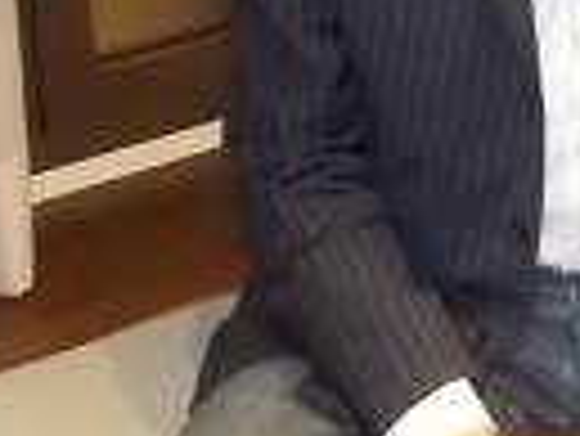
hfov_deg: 19.1
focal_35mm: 101
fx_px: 1694
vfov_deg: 14.0
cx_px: 522
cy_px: -164
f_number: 3.3
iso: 800
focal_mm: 4.1
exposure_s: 1/13
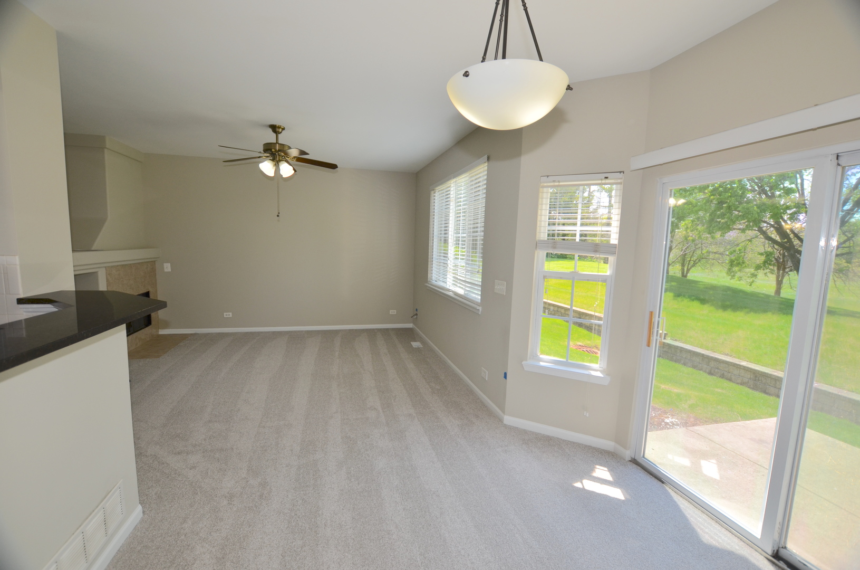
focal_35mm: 15
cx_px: 430
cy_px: 285
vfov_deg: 77.1
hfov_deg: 100.5
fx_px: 358
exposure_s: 1/100
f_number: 5
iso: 200
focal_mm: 10
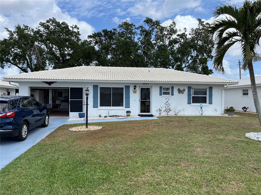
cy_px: 98
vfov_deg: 53.1
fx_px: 196
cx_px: 130
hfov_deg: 67.3
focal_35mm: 26
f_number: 1.6
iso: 50
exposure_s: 1/3413
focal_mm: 5.1
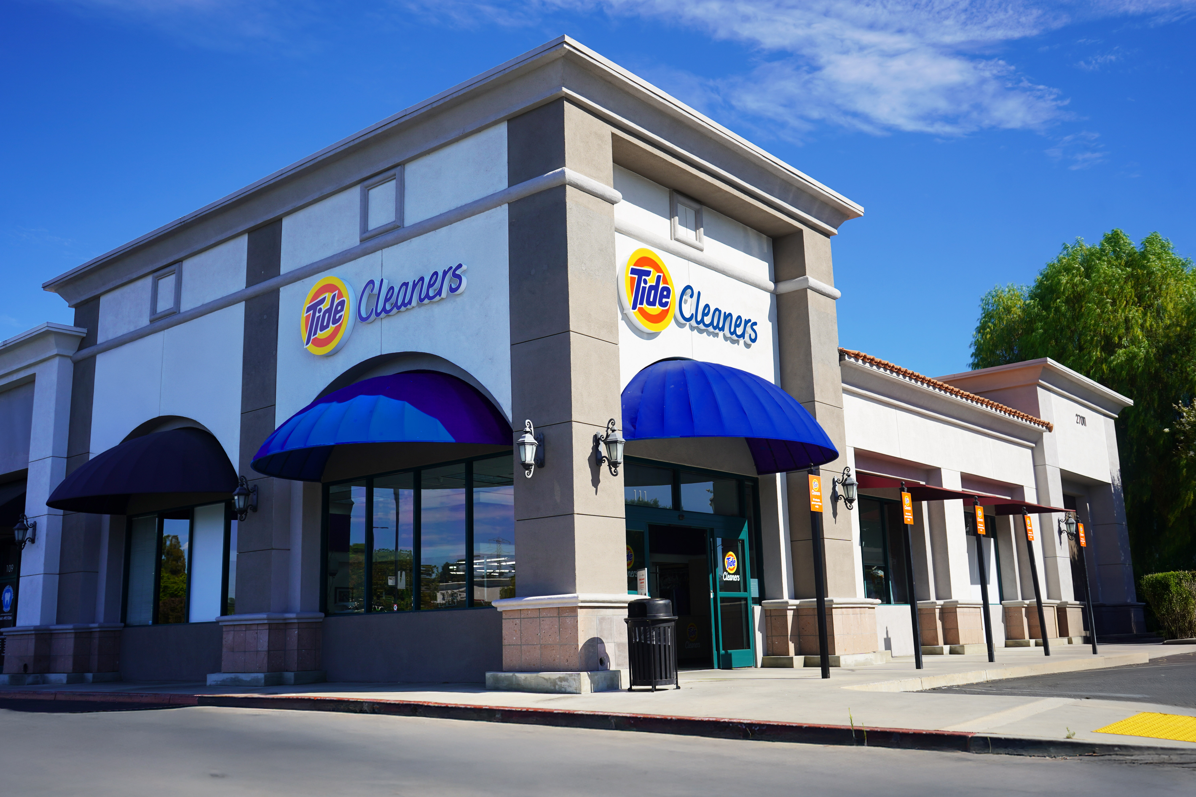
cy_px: 398
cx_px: 598
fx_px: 1063
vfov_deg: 41.1
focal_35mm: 32
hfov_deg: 58.7
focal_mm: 32
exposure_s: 1/640
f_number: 5
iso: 100
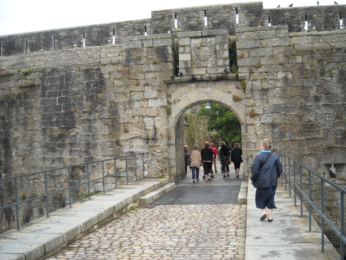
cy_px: 130
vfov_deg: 40.7
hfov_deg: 52.6
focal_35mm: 35
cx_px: 173
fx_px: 350
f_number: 2.8
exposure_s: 1/250
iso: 87
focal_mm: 5.7
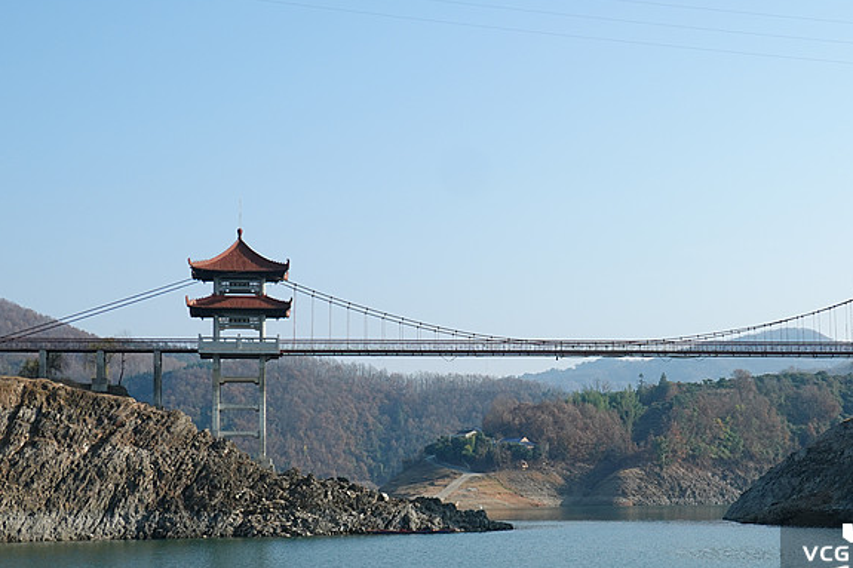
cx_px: 518
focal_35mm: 64
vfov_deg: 21.2
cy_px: 373
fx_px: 1516
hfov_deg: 31.3
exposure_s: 1/400
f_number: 5.6
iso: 125
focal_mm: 17.19
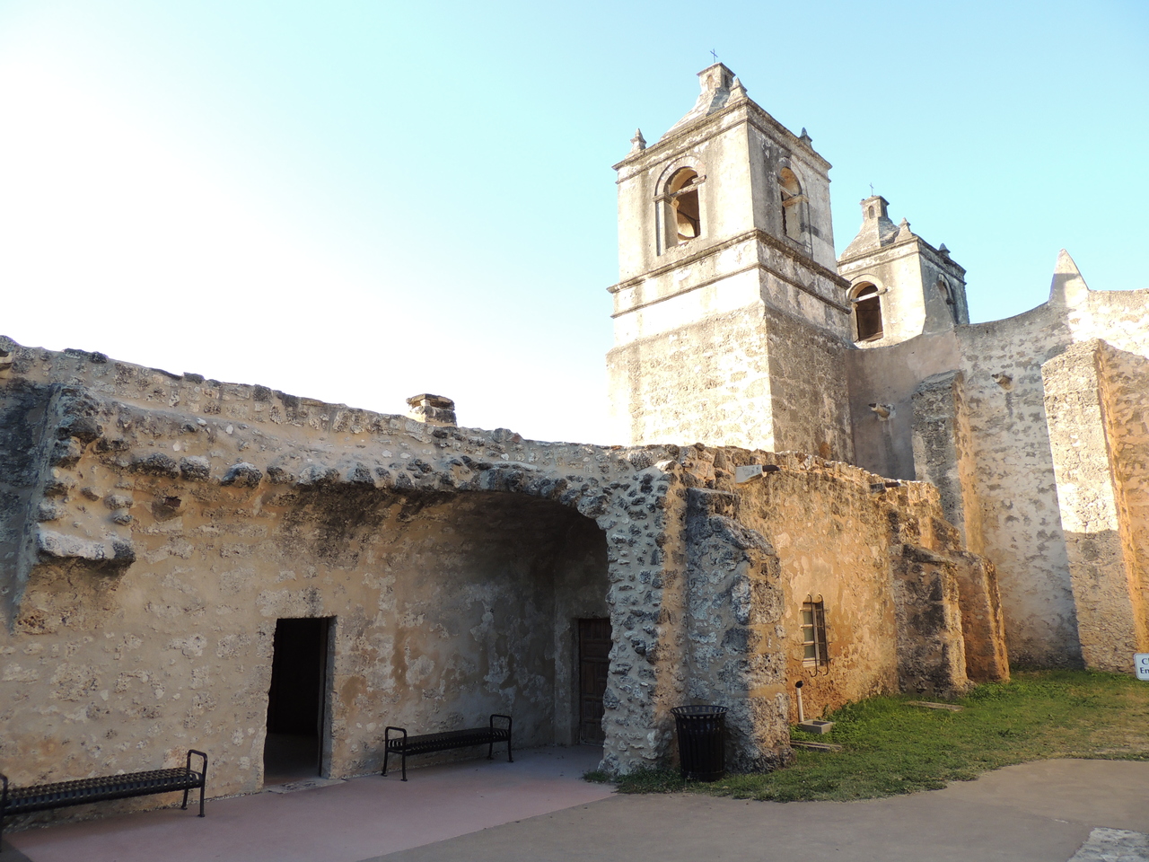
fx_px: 797
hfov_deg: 71.6
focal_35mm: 24
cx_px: 574
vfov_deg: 56.8
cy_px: 431
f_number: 3
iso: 110
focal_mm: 4.3
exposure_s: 1/250
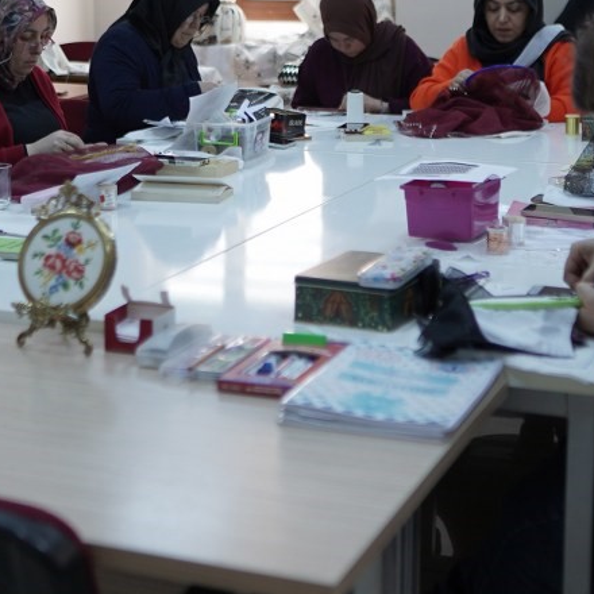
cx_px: 249
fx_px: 1417
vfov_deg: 23.4
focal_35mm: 73
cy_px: 126
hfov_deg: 23.6
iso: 100
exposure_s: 1/160
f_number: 1.4
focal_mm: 24
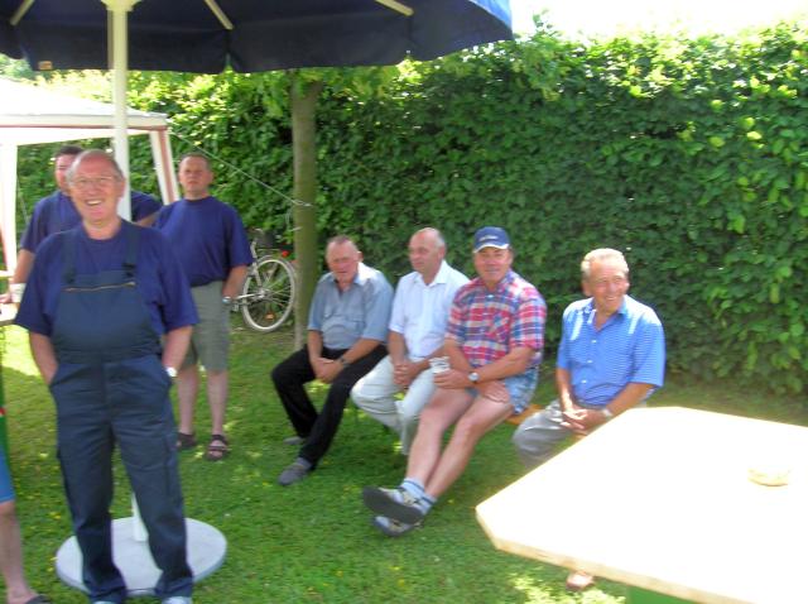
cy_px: 302
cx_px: 404
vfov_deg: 41.7
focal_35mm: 34
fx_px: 792
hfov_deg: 54.0
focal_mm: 5.7
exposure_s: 1/40.1
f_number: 4.9
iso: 50
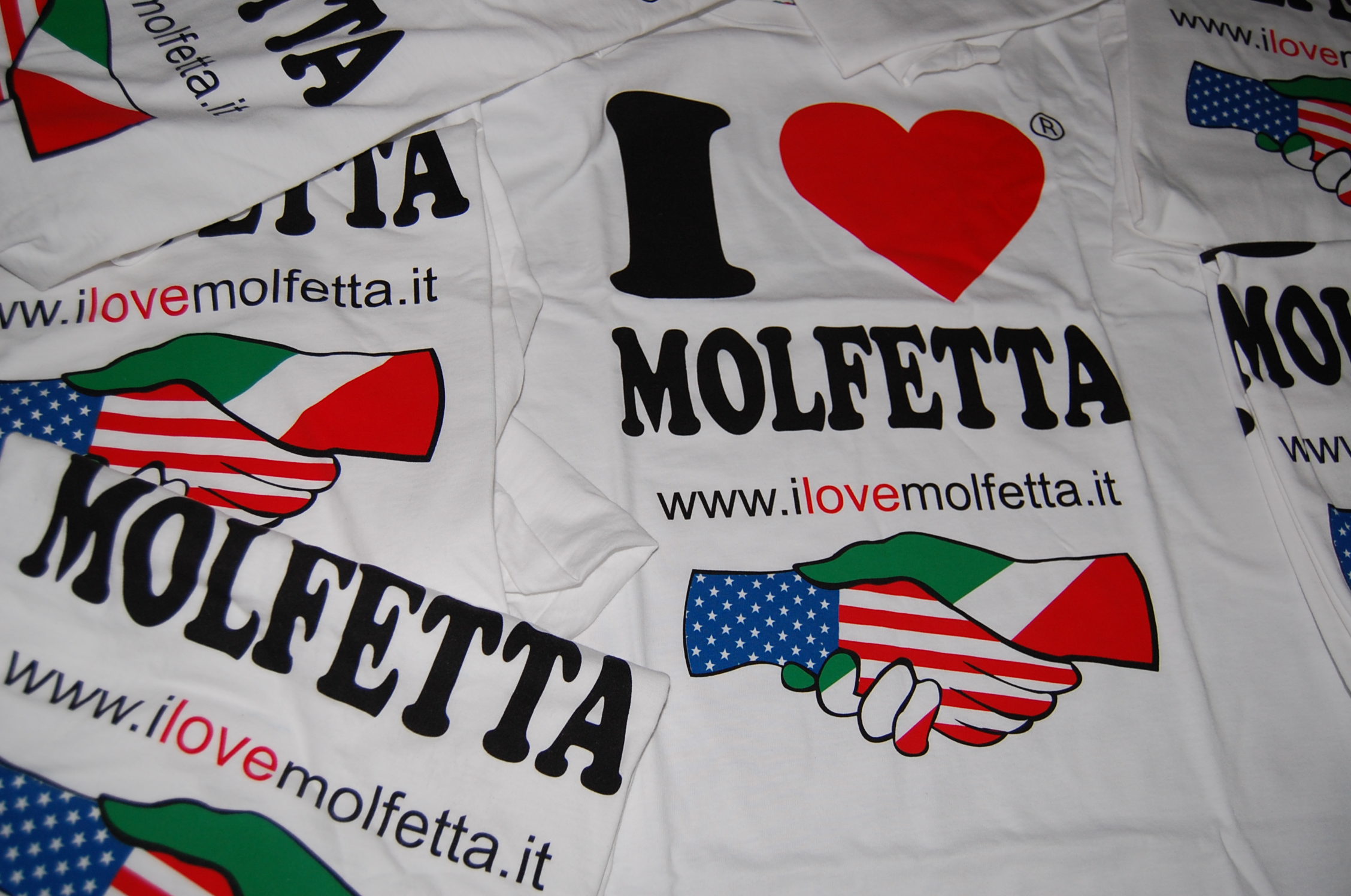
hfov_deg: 55.2
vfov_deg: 38.2
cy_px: 448
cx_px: 676
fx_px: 1292
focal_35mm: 34
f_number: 3.8
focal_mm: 23
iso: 400
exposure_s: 1/60
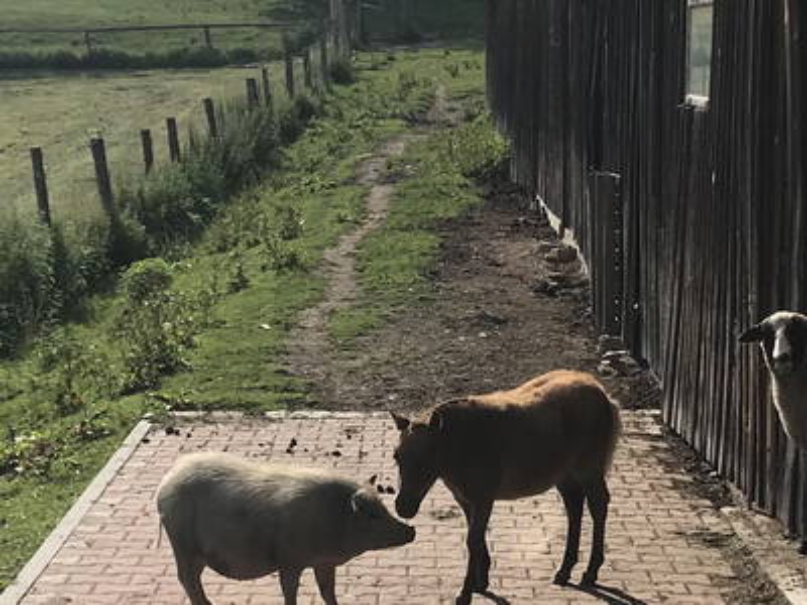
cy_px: 302
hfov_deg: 63.4
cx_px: 404
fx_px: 653
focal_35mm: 28
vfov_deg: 49.7
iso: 20
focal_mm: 3.99
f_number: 1.8
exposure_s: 1/2817
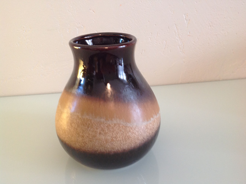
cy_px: 92
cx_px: 123
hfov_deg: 52.7
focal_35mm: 35
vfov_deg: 40.6
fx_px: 248
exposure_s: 1/15
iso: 160
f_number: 2.4
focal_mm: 4.28
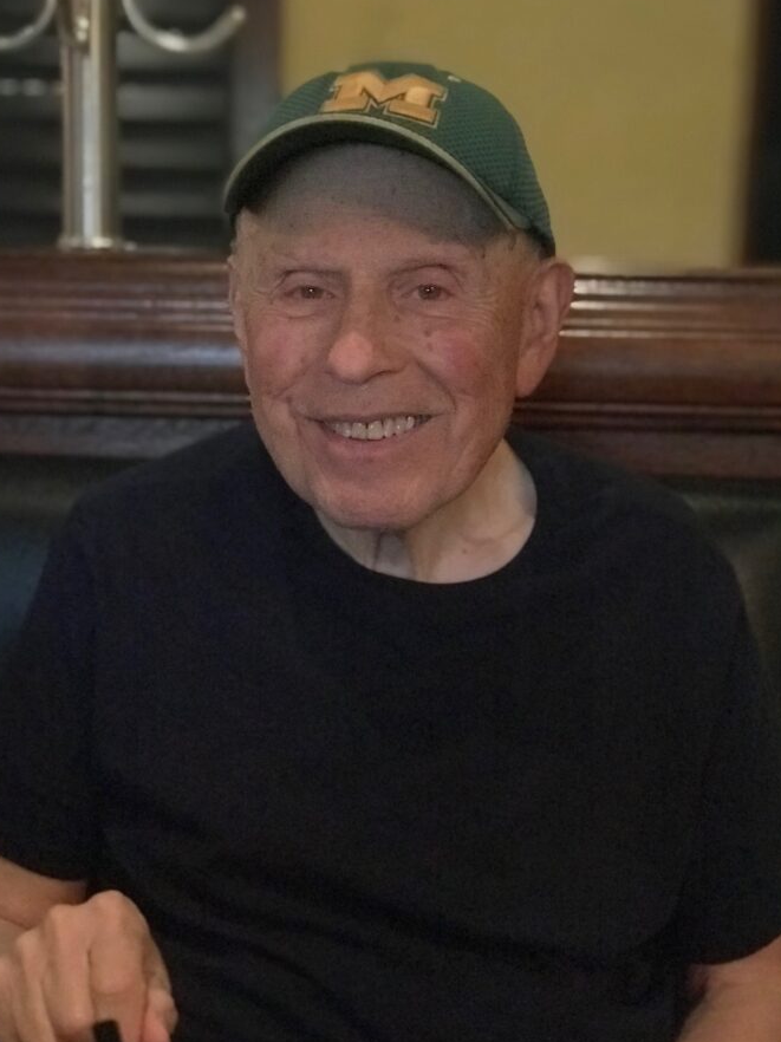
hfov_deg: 24.4
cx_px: 376
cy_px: 519
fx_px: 1806
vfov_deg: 32.2
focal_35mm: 60
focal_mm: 6.6
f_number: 2.8
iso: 1250
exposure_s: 1/60
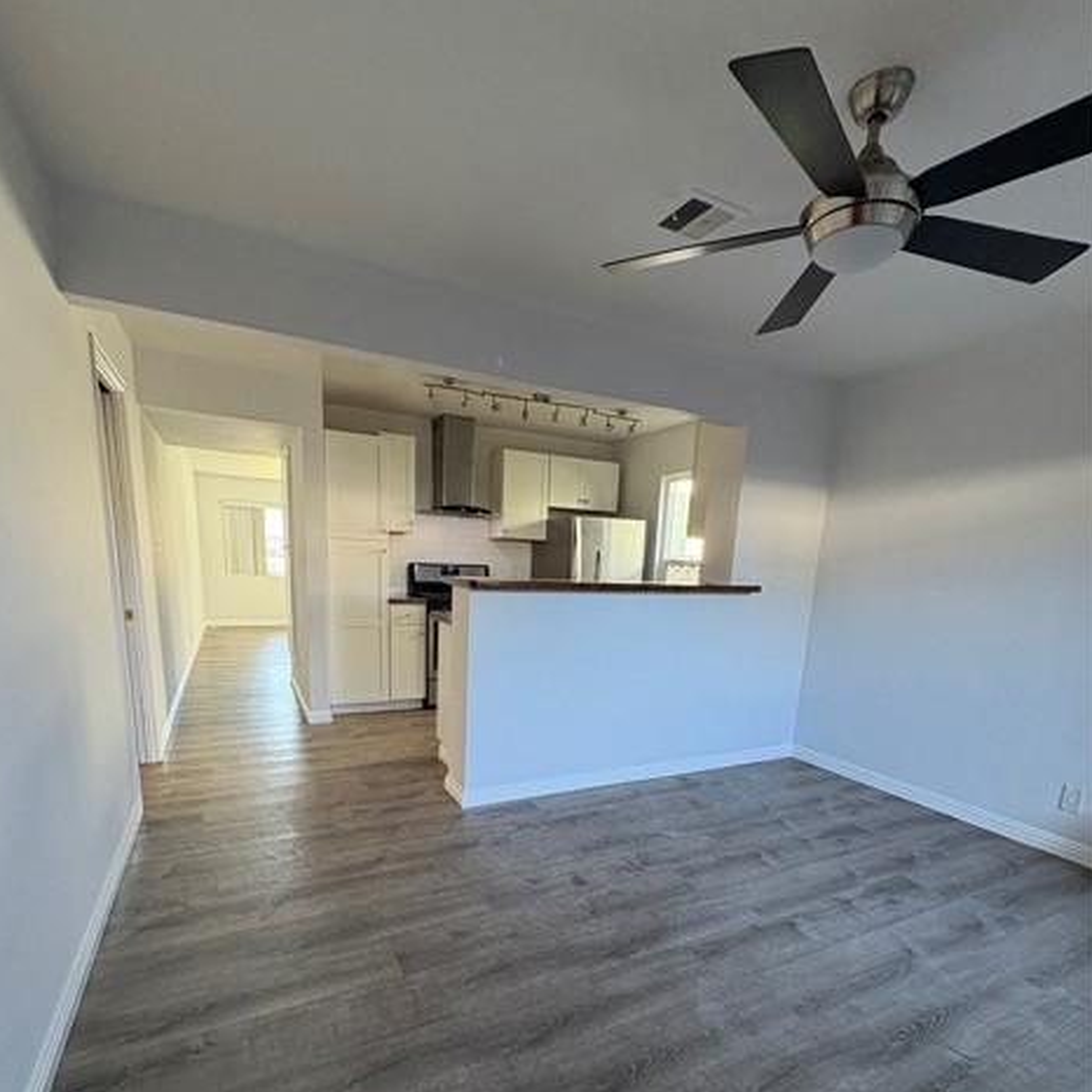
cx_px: 537
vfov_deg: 82.2
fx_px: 607
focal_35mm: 17
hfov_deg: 84.0
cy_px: 689
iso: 160
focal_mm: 2.22
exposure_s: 1/60
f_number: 2.2
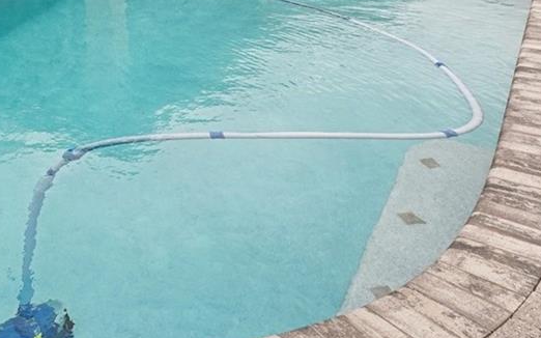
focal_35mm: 50
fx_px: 737
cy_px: -177
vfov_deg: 21.4
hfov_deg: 37.3
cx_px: 41
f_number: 8
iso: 400
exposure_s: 1/640
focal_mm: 16
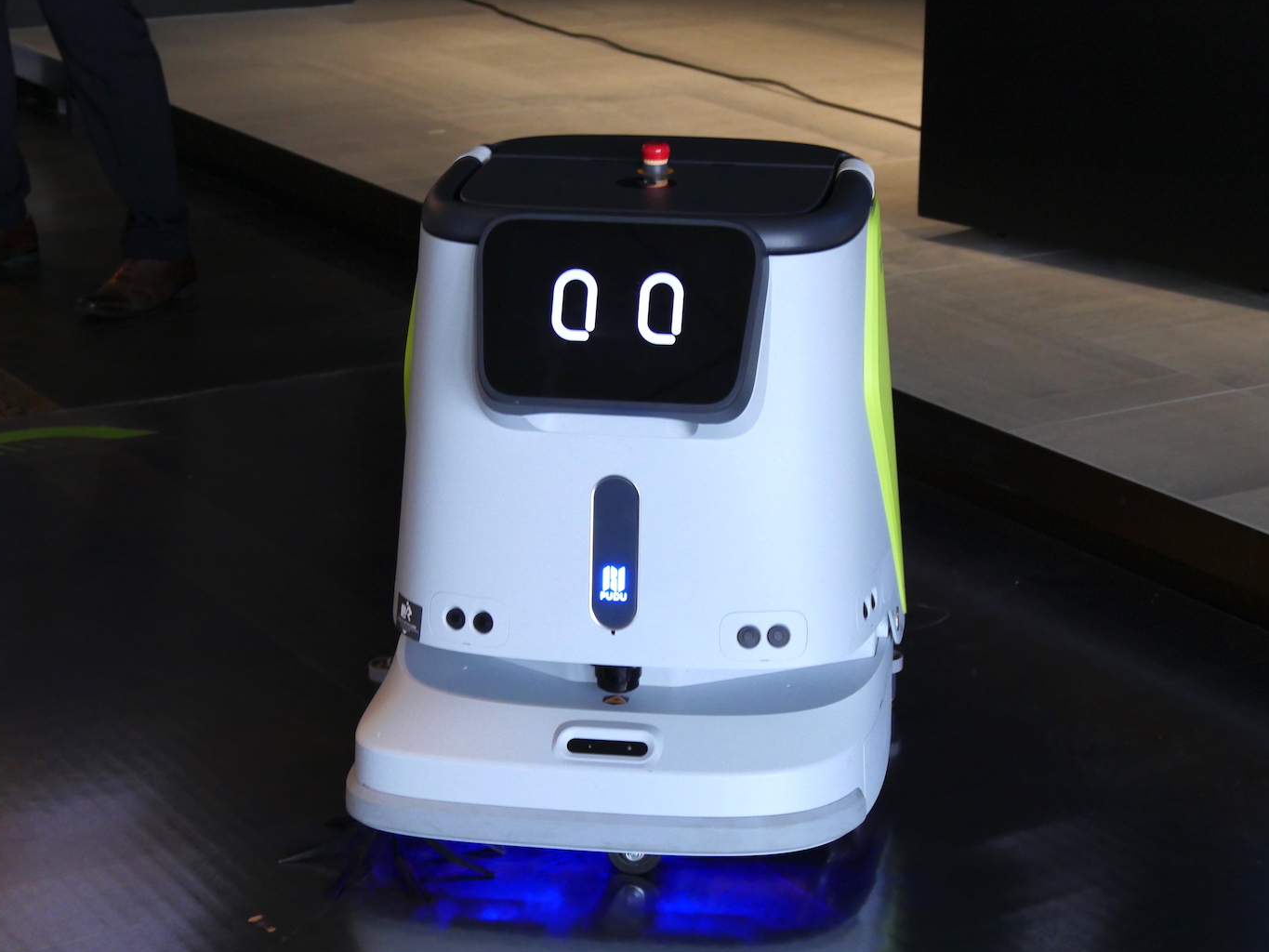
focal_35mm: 81
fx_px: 2970
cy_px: 477
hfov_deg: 24.1
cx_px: 635
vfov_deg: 18.2
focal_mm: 40
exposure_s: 1/100
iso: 1250
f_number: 4.7
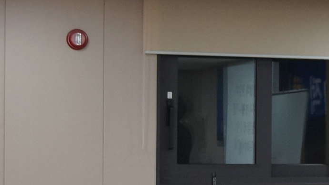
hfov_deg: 13.9
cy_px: 157
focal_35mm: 145
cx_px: 492
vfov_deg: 8.3
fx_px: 1265
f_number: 4
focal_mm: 26
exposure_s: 1/60
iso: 640
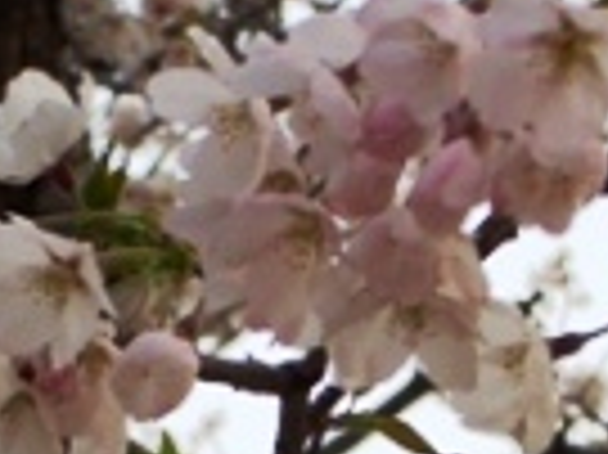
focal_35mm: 270
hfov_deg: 7.3
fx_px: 4738
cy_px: 398
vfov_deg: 5.5
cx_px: 194
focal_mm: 17.4
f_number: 4.8
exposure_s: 1/100
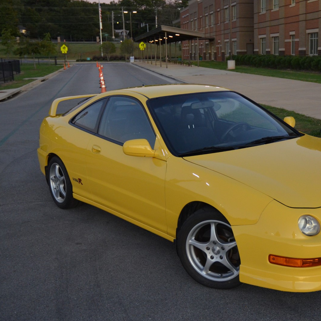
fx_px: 510
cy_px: 162
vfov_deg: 34.9
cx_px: 223
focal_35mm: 49
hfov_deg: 34.5
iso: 1600
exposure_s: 1/400
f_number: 3.8
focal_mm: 25
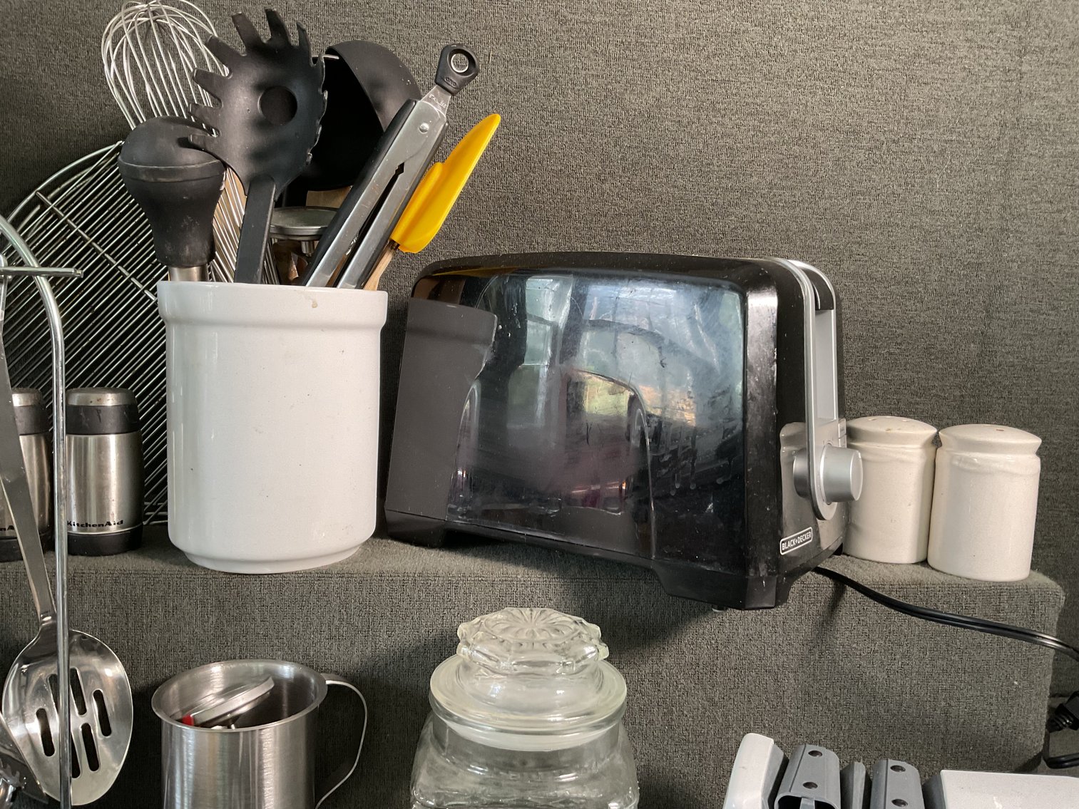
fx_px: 904
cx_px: 540
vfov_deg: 48.2
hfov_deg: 61.7
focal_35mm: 29
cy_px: 404
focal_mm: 3
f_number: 1.8
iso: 100
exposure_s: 1/60
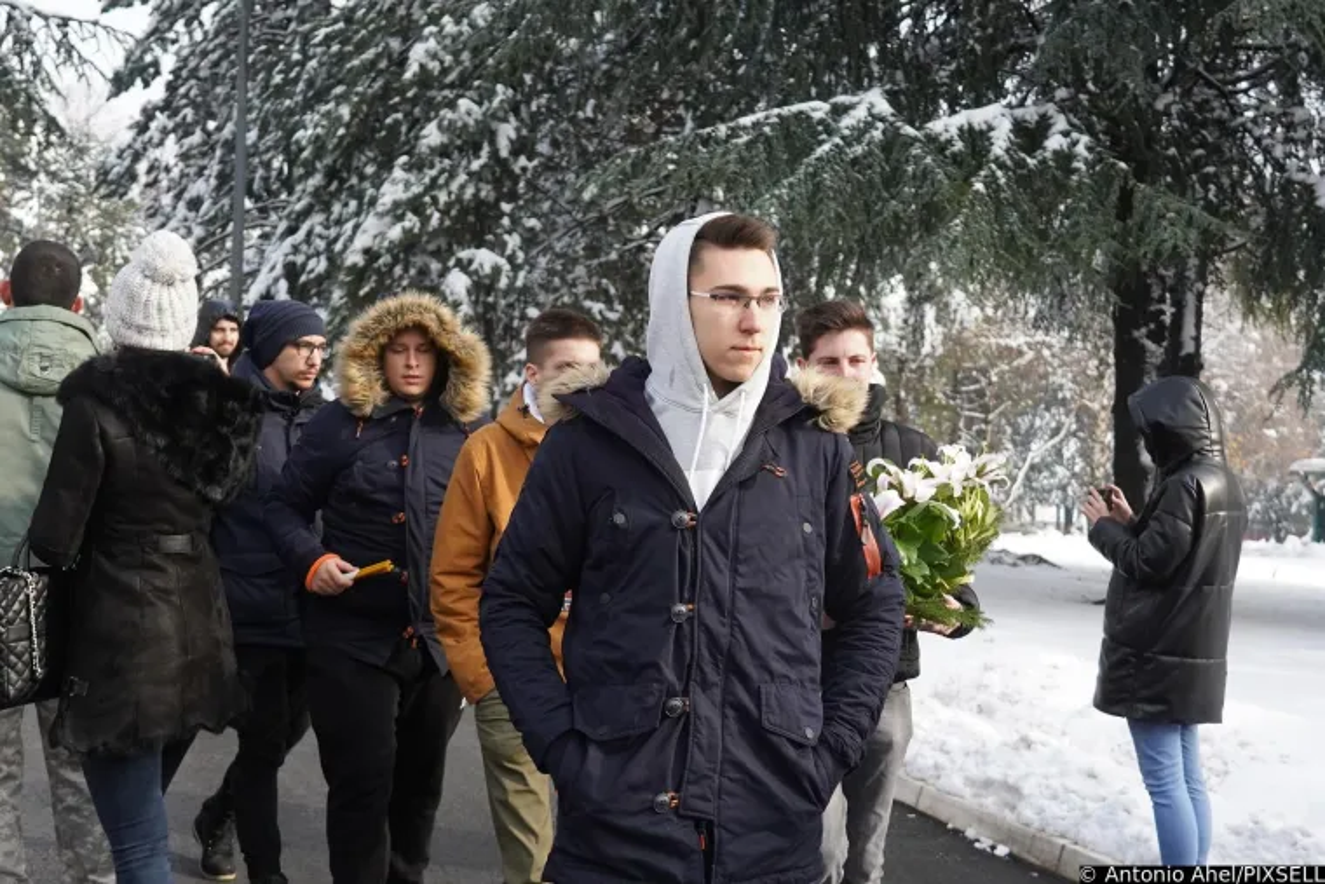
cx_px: 662
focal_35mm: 42
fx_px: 1546
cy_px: 442
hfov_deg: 46.4
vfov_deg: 31.9
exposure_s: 1/3200
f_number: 4
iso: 2000
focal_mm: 28
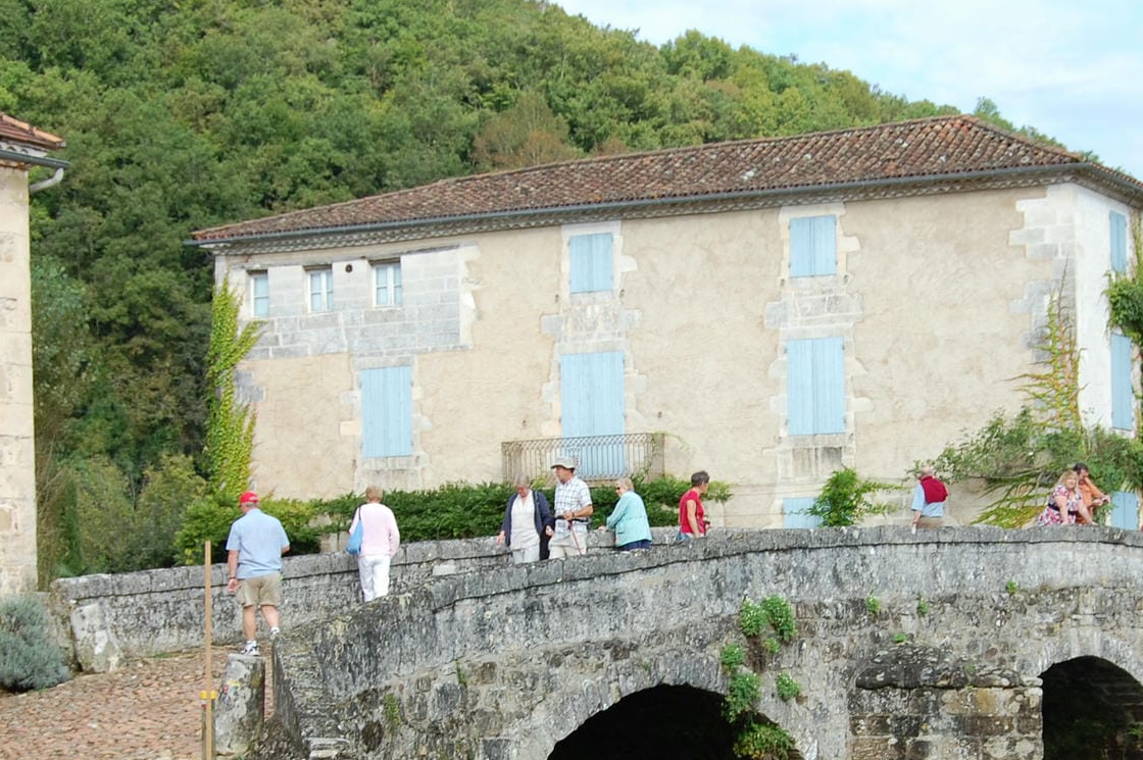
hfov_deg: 27.0
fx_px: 2379
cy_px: 640
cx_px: 668
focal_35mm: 75
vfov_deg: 17.9
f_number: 8
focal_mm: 28
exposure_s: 1/250
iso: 200
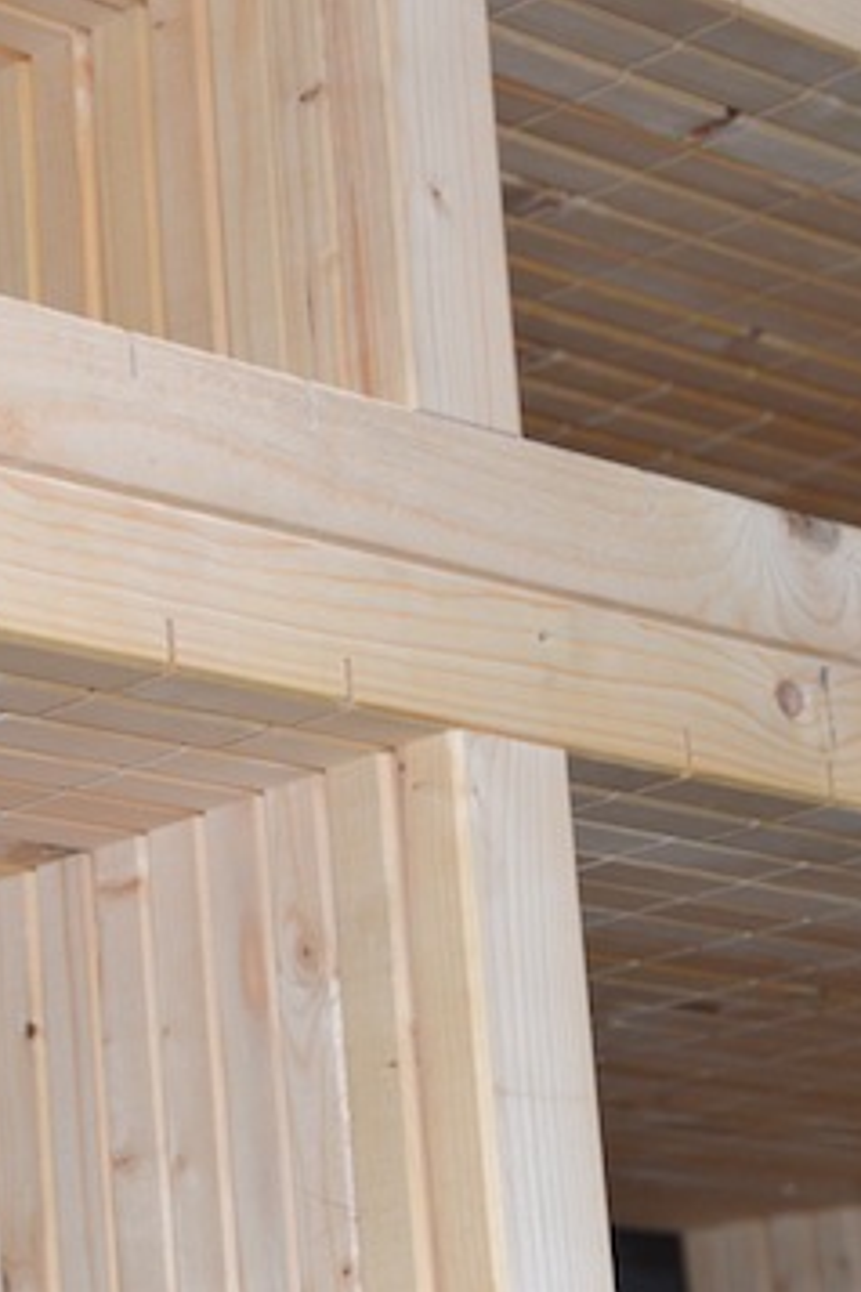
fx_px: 4475
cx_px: 232
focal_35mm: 125
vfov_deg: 16.4
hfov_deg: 11.0
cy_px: 646
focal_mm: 55
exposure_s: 1/60
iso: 900
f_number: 4.8
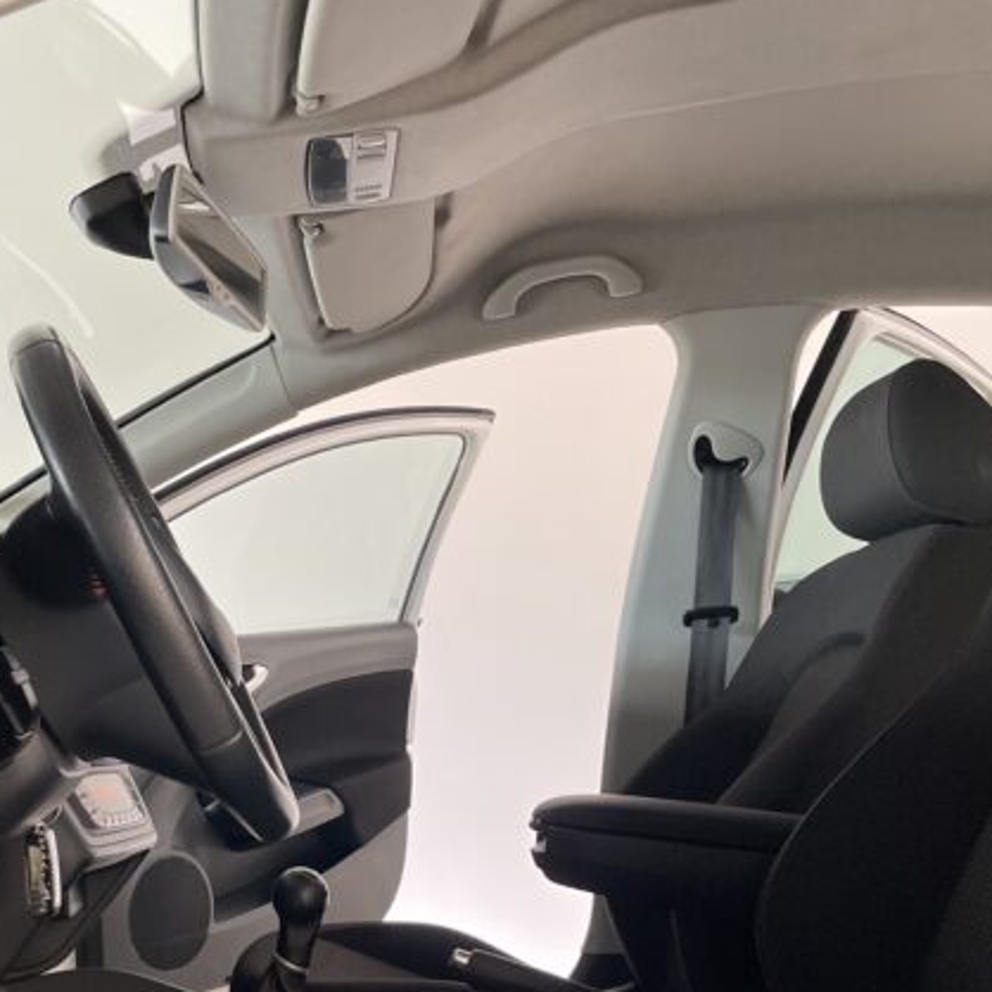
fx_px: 1427
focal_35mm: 44
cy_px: 700
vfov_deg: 37.7
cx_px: 287
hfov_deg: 37.7
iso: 250
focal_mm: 4.2
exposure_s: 1/60
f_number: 1.6
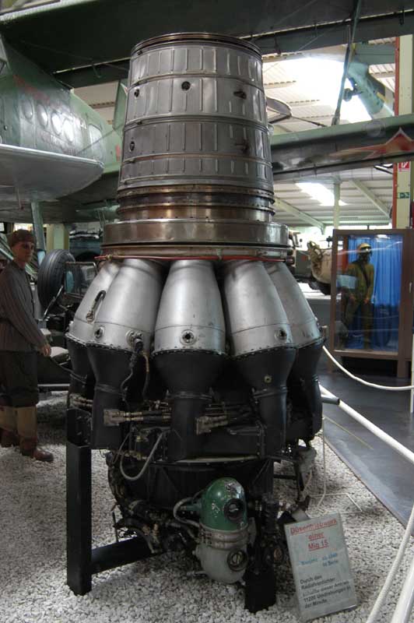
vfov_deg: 53.2
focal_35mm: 36
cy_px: 312
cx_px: 207
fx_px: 622
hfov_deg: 36.8
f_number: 3.5
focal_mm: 24
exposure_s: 1/40
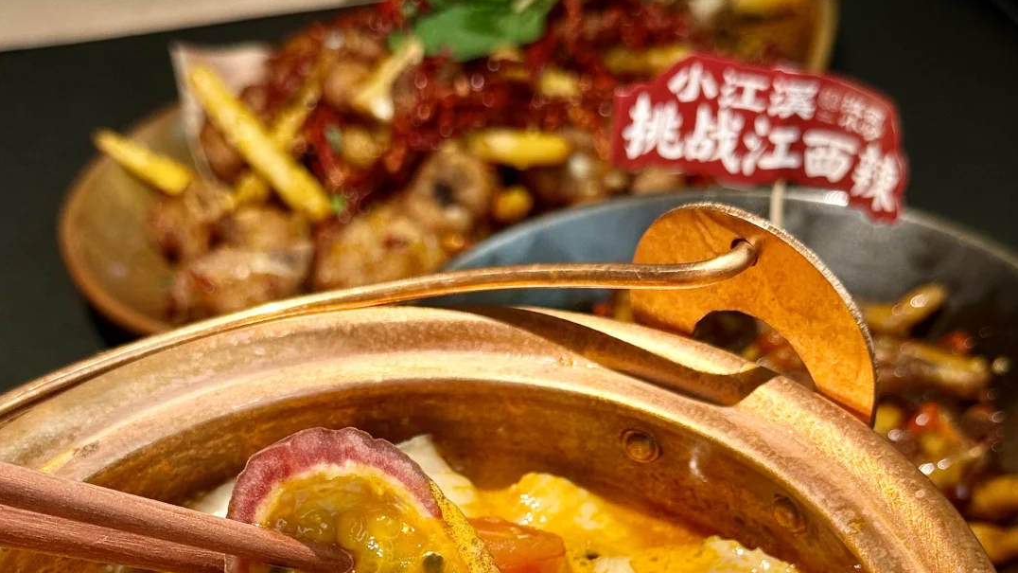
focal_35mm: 70
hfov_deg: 30.2
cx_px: 509
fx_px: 1889
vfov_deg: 16.5
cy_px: 679
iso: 50
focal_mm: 6.76
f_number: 1.78
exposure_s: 1/121
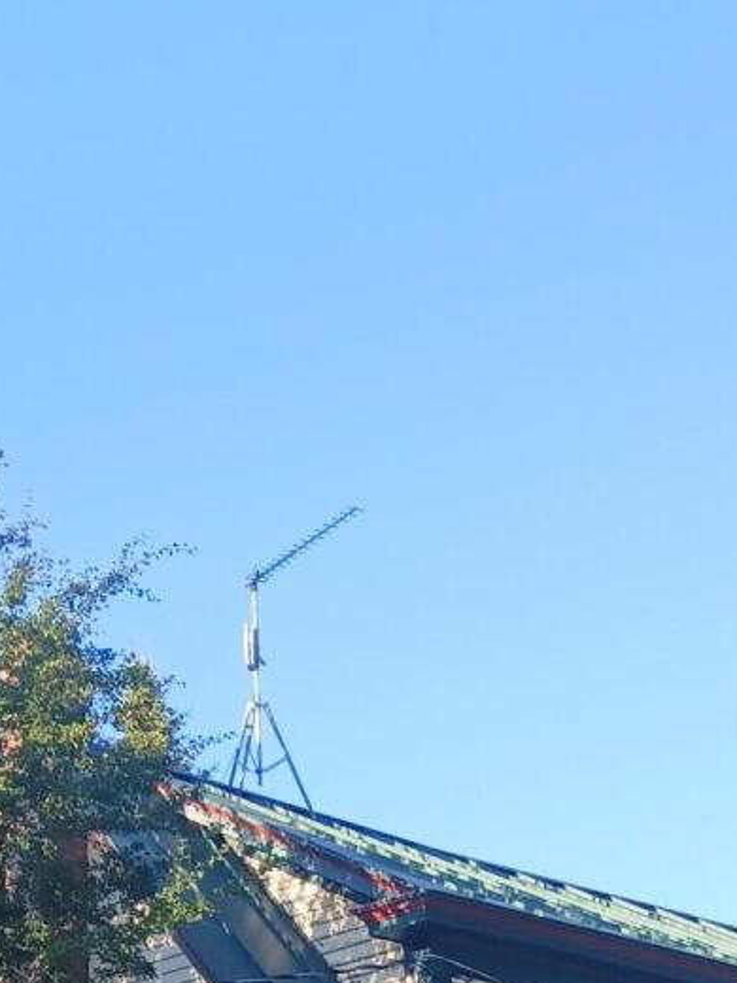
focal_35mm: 100
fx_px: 2839
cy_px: 1631
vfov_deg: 17.0
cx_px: 985
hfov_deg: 14.1
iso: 20
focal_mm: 3.98
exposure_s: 1/160
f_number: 1.8
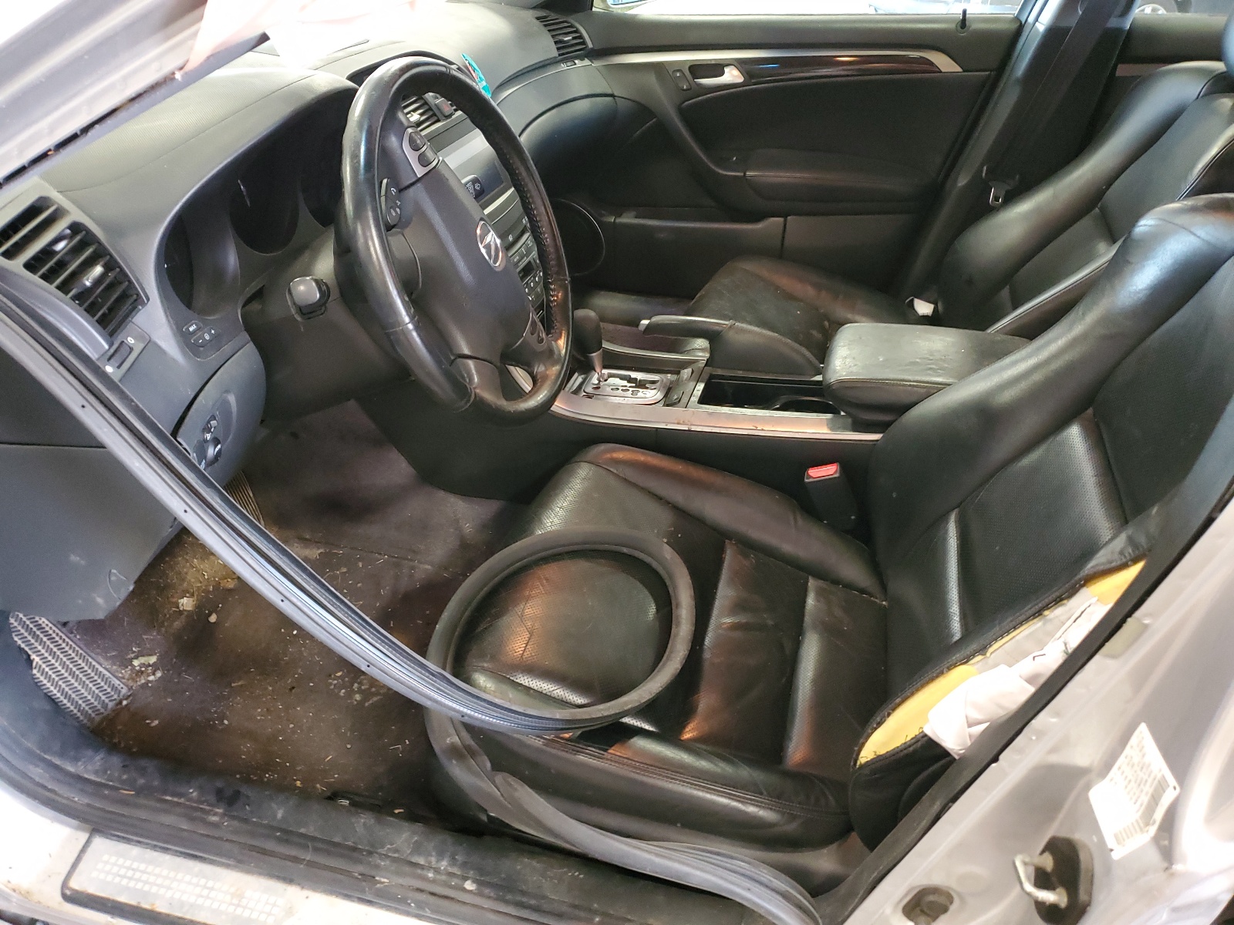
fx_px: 927
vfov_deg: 53.1
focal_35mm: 26
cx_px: 617
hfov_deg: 67.3
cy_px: 462
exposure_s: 1/15
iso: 319
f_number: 1.5
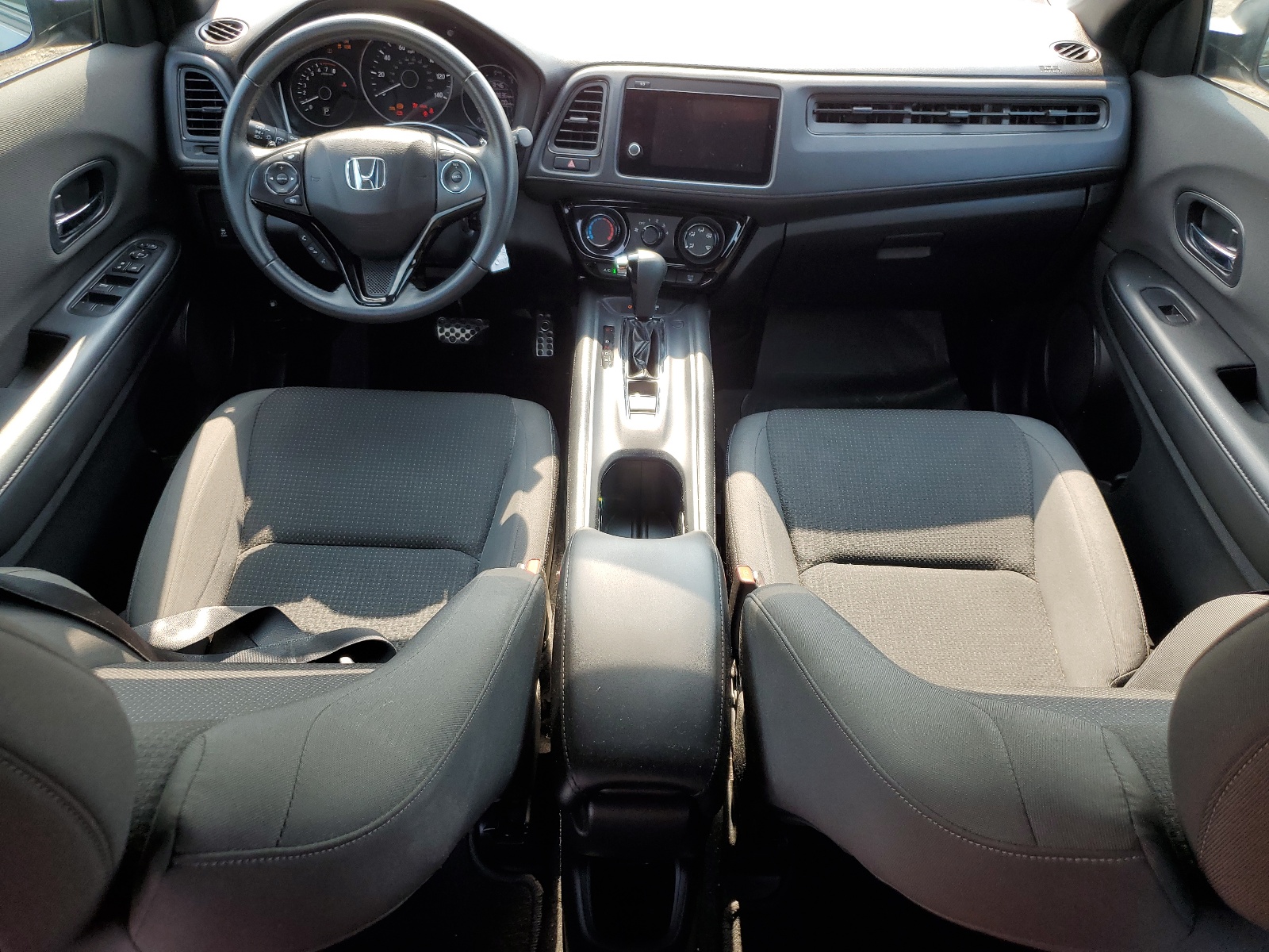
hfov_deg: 67.3
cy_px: 476
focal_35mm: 26
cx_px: 634
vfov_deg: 53.1
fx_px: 953
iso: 50
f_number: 1.5
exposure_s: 1/238
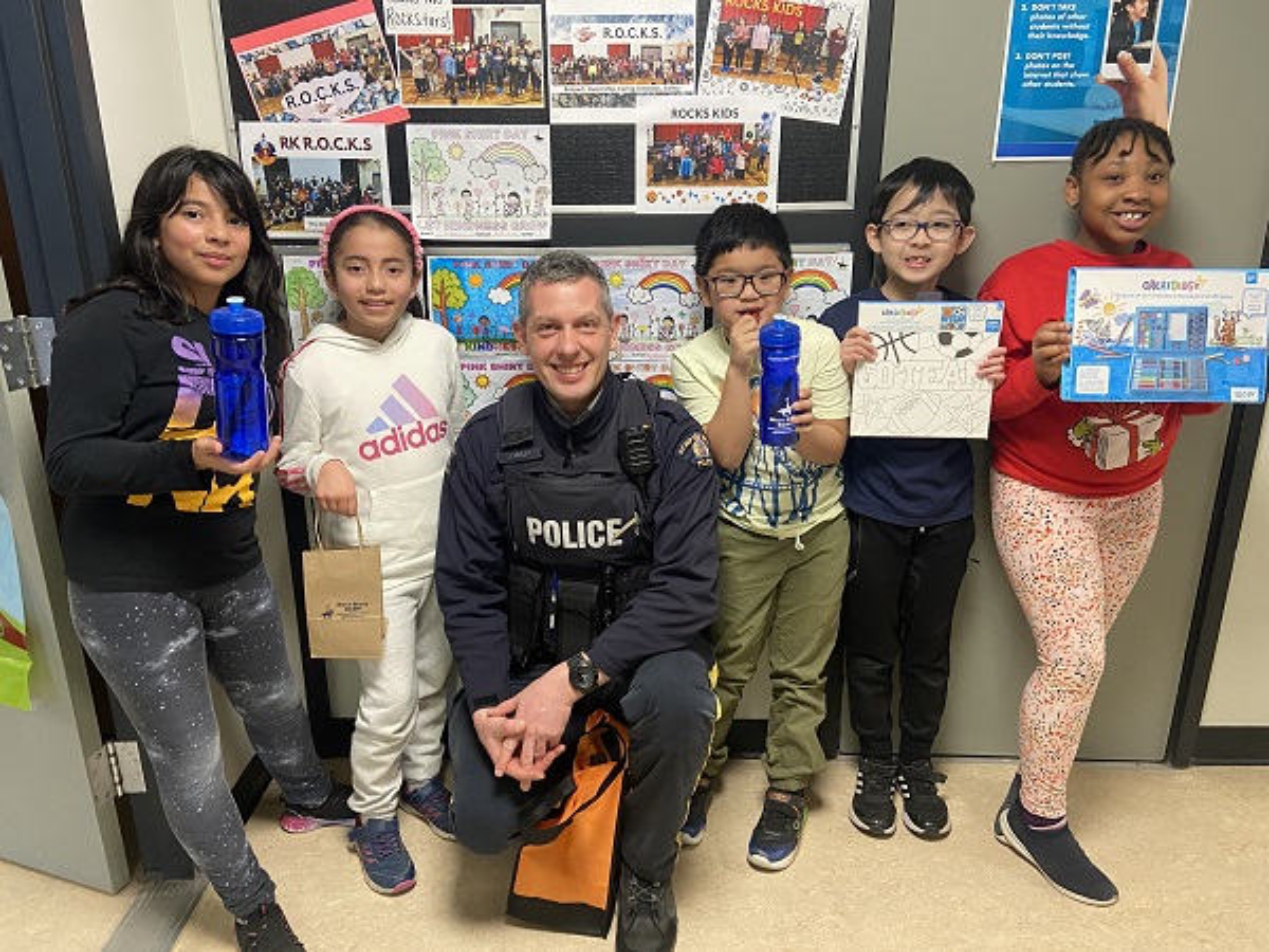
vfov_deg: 53.1
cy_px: 476
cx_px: 634
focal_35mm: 26
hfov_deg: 67.3
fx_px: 953
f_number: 1.8
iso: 200
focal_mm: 4.25
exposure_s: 1/60
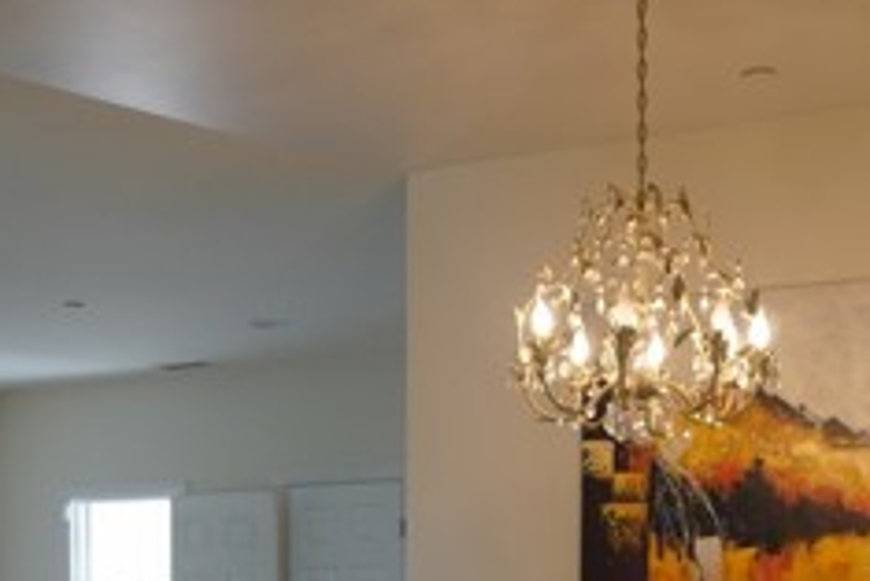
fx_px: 1677
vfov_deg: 18.7
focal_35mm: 69
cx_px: 396
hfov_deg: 29.1
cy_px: 675
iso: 640
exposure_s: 1/160
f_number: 4
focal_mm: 17
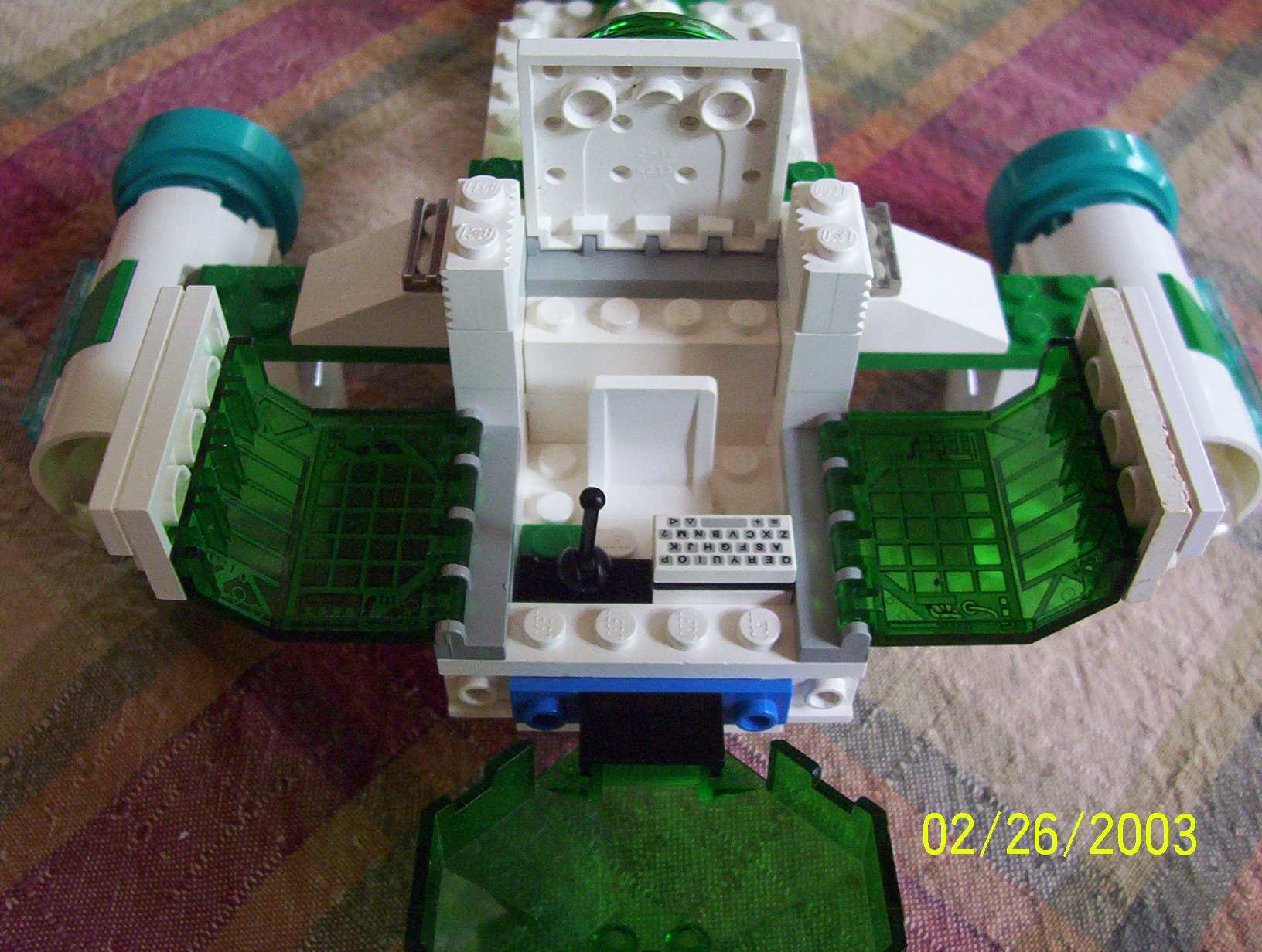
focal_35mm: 43
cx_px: 631
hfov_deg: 43.8
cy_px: 476
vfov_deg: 33.7
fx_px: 1571
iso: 200
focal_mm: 5.77
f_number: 2.73
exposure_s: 1/31.1
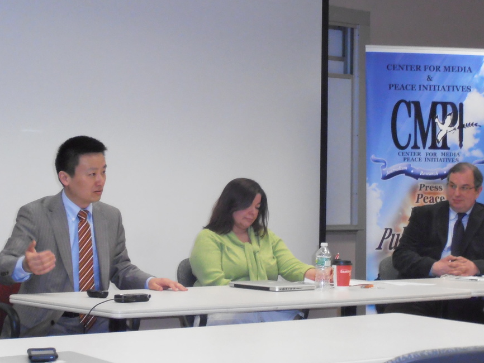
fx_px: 1455
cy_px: 180
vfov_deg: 14.2
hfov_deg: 18.9
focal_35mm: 104
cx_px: 272
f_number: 5.1
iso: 800
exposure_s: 1/60
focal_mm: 15.51
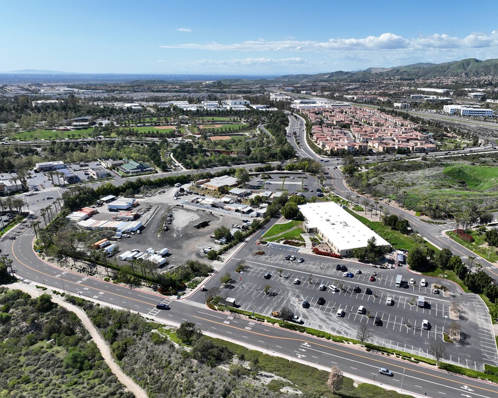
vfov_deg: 54.9
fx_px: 383
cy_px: 203
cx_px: 270
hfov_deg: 65.9
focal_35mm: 26
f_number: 2.8
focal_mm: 12.29
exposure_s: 1/2000
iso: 120
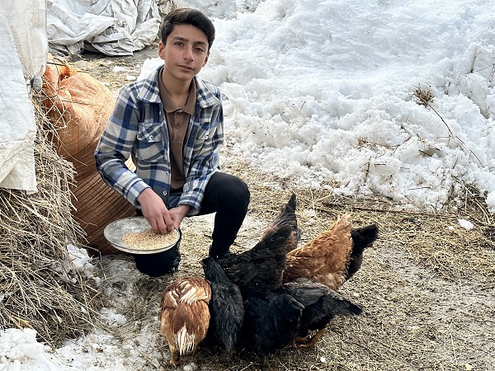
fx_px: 686
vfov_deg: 30.3
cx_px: 248
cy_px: 186
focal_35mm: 48
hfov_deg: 39.7
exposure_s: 1/580
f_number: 1.78
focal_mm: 6.86
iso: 64
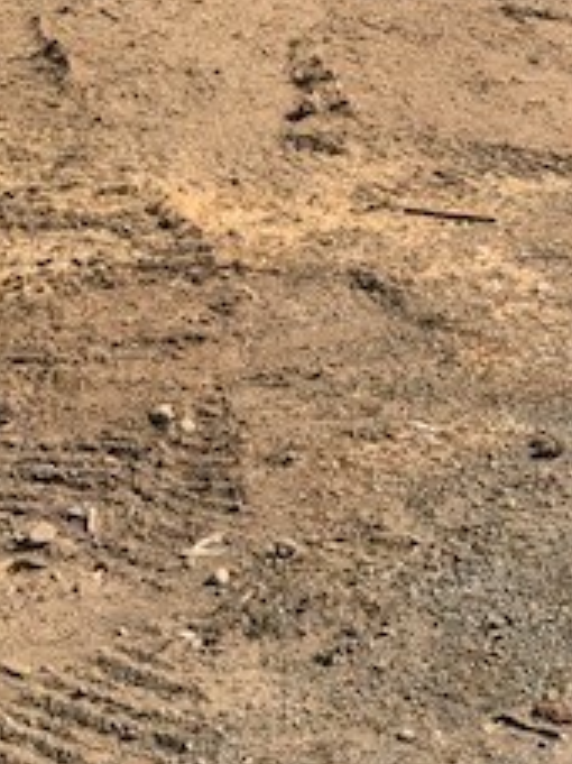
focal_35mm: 79
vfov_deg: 23.1
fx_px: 1742
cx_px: 474
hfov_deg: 18.4
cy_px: -98
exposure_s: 1/1880
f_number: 1.8
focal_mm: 3.99
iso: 20
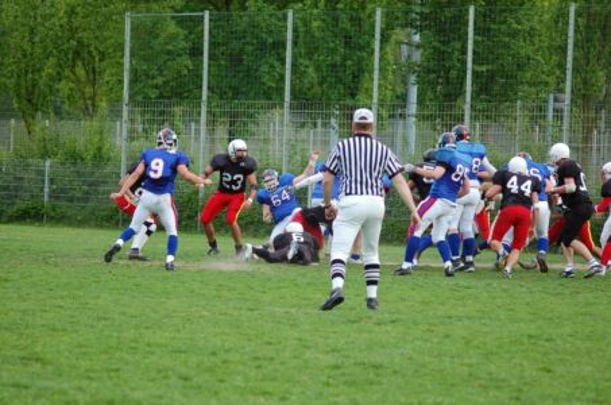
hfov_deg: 12.5
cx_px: 306
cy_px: 202
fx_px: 2795
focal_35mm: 165
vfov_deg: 8.3
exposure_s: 1/800
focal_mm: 110
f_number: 4.2
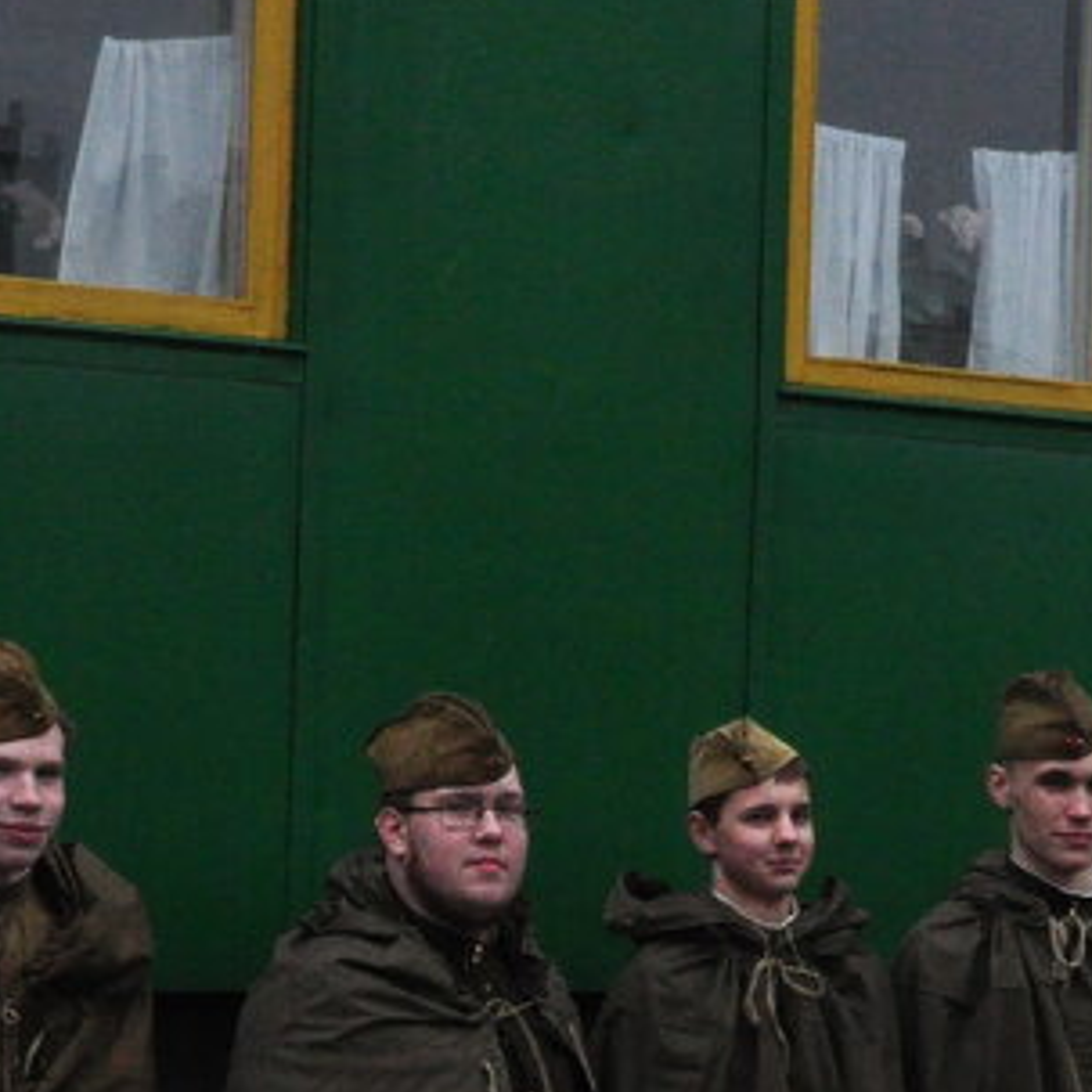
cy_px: 926
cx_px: 688
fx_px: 4675
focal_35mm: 131
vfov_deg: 13.2
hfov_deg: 13.3
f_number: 20
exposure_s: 1/400
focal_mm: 26
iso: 1600
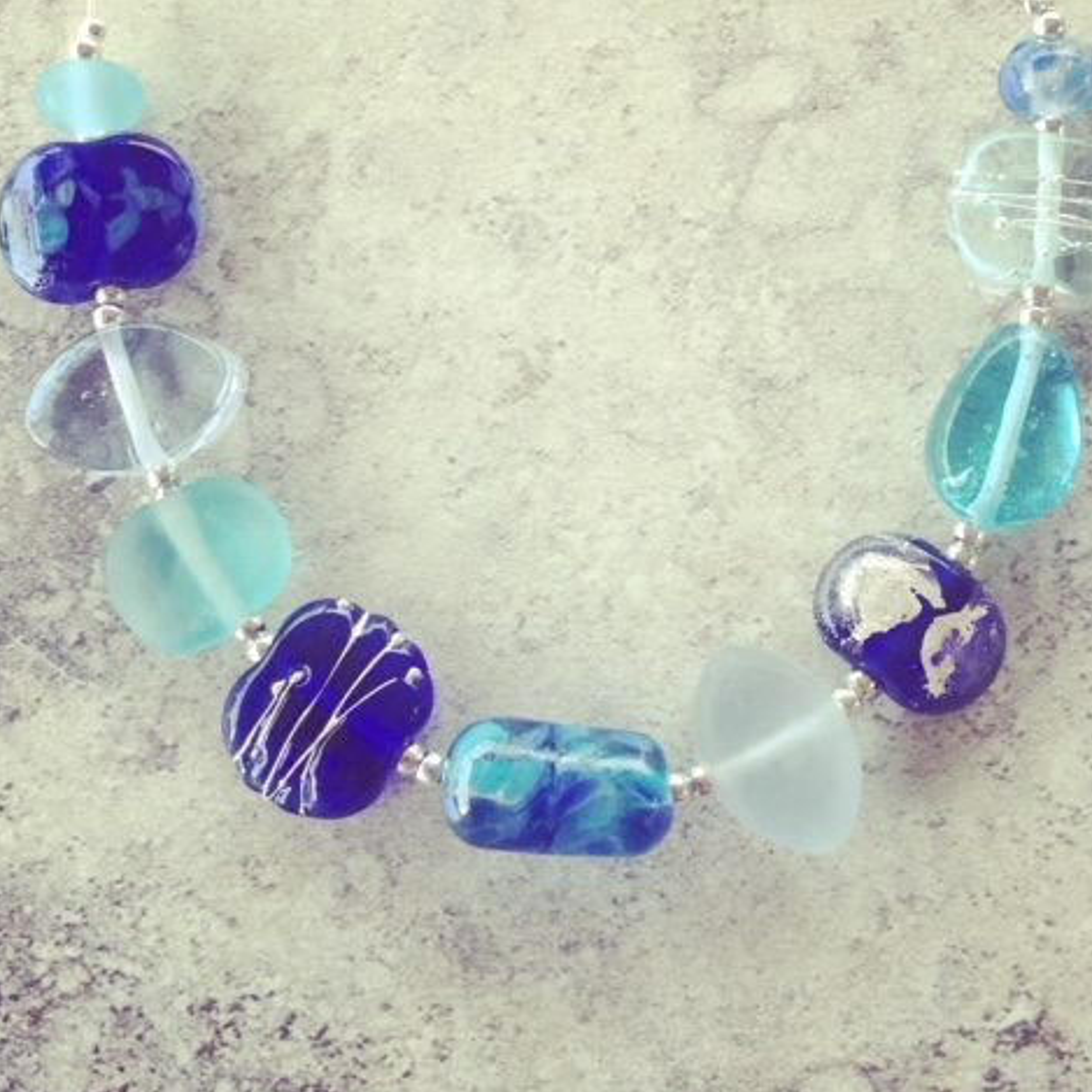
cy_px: 407
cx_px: 552
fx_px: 1677
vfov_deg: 35.9
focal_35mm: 47
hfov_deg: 36.1
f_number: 2.2
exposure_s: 1/33
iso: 50
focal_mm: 4.15
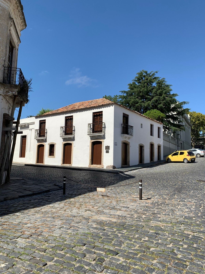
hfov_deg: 53.1
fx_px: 205
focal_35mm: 26
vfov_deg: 67.3
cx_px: 102
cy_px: 137
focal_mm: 4.25
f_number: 1.8
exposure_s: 1/2611
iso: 25
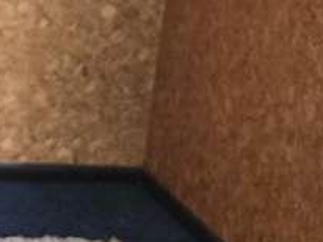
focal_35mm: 143
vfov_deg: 10.3
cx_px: -510
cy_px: 149
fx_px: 1333
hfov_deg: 11.1
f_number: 1.7
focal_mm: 6.3
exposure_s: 1/120
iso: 800
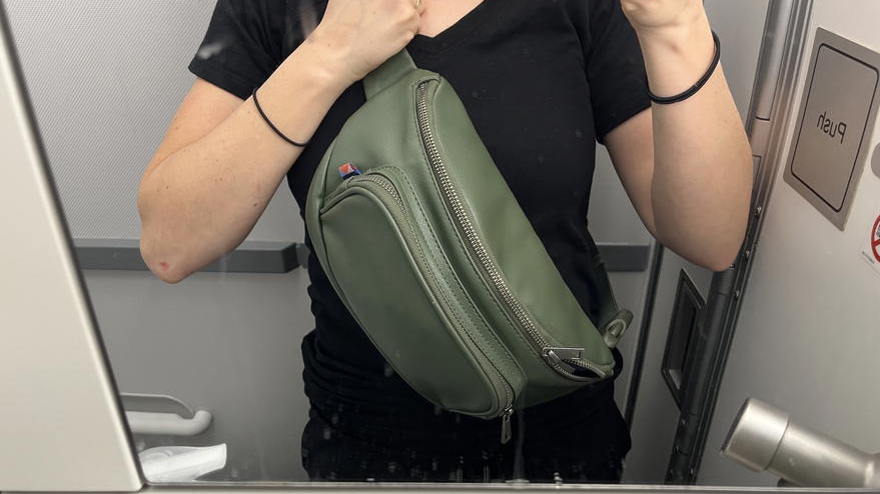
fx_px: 677
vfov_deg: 39.9
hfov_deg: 66.1
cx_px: 434
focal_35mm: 29
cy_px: 304
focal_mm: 5.1
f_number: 1.6
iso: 200
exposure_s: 1/57
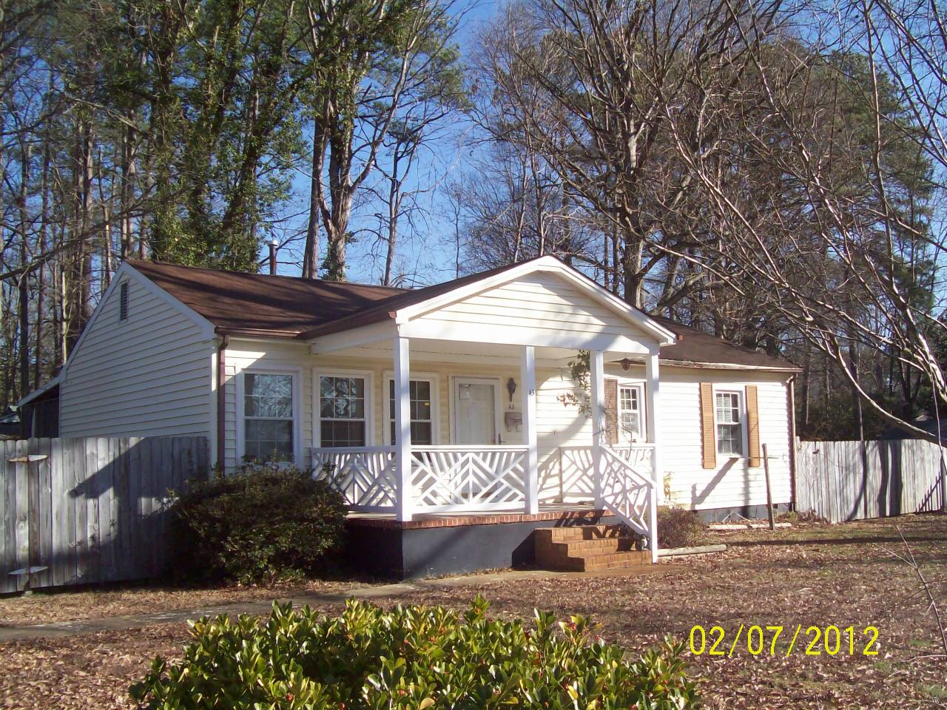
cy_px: 355
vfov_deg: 39.7
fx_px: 985
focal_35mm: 36
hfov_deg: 51.4
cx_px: 474
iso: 80
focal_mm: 6
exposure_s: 1/300
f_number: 4.8
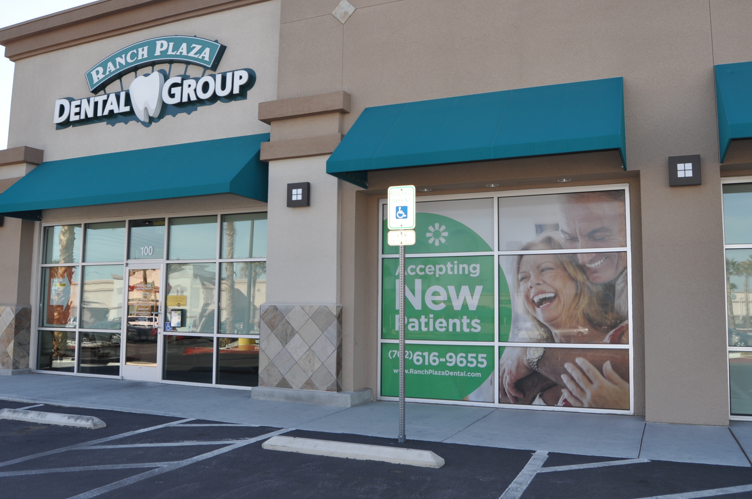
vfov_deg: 43.5
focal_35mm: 30
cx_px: 380
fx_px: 626
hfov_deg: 62.0
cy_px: 227
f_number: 8
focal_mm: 18
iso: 200
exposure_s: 1/200
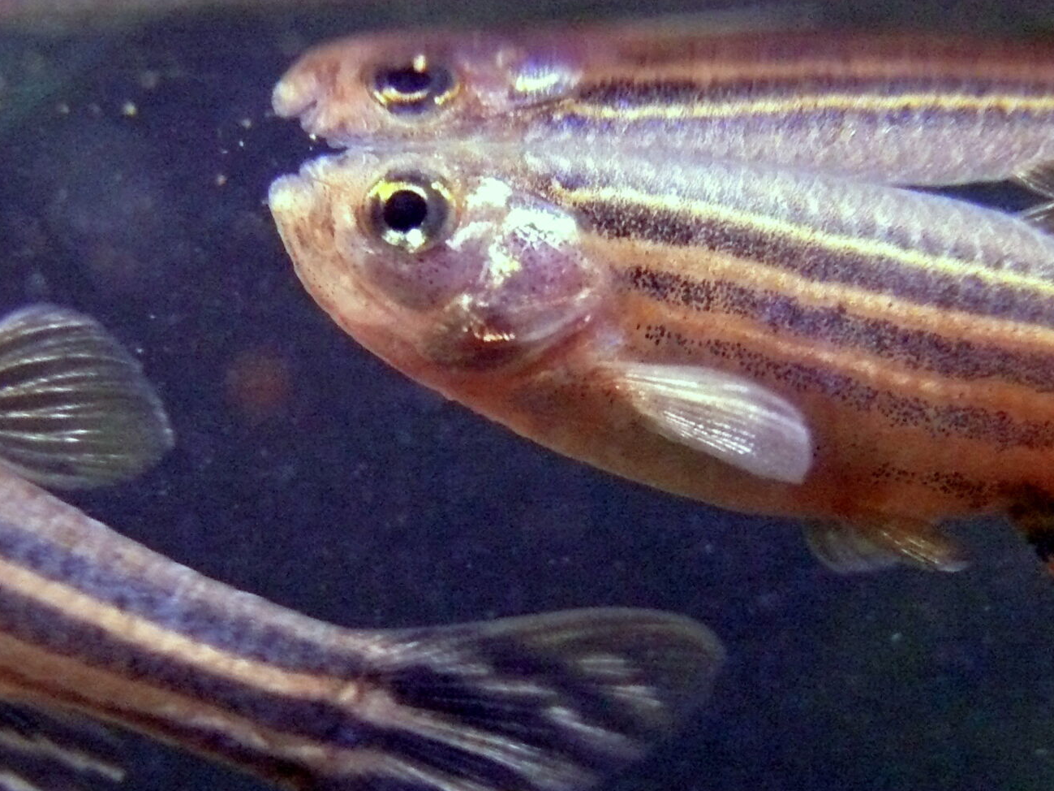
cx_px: 372
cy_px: 525
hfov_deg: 28.0
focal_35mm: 69
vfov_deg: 21.2
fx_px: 2101
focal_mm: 7.4
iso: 800
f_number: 2.8
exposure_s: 1/80
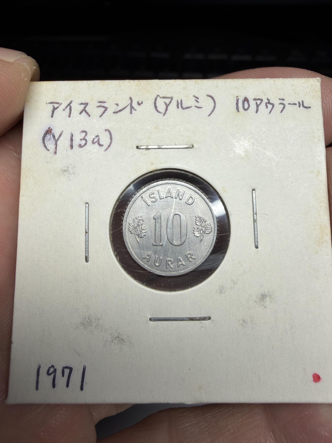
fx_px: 332
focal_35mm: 26
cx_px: 166
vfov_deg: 67.3
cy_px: 222
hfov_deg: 53.1
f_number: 2.2
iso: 40
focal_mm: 2.22
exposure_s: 1/235
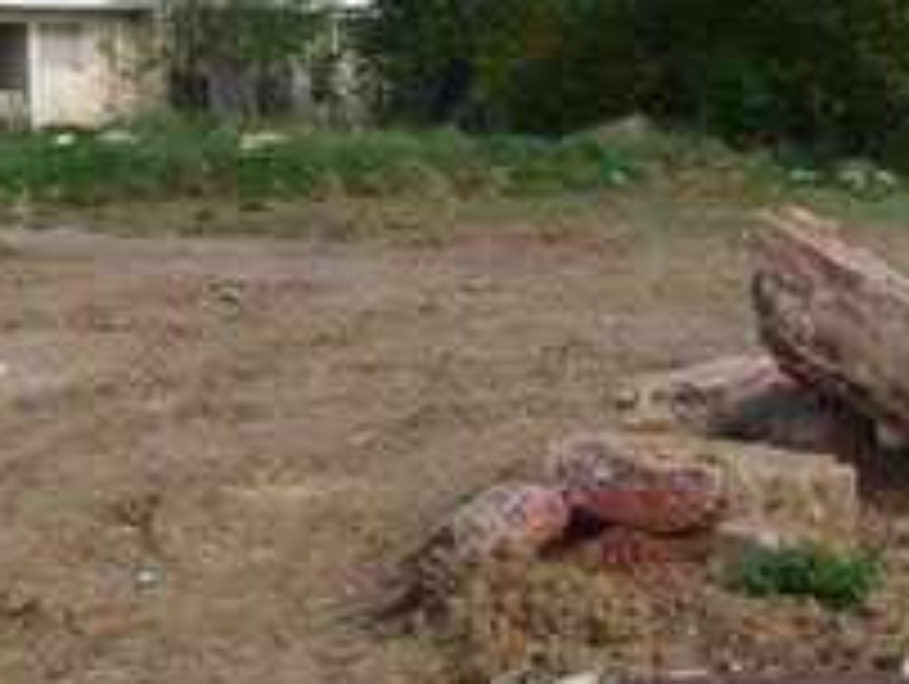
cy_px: 346
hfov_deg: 18.2
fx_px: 2839
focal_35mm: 108
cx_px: 477
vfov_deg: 13.7
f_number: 3.5
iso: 100
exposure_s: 1/1300
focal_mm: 5.3
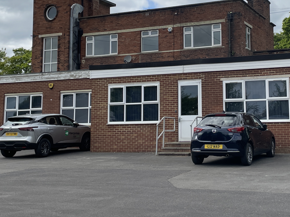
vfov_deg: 25.1
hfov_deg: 32.9
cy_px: 68
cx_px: 197
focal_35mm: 58
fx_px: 486
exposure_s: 1/5556
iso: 32
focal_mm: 4.2
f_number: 1.6
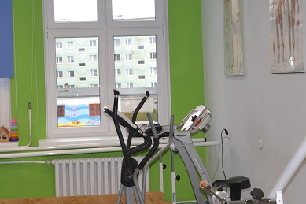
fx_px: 629
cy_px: 88
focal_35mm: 74
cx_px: 124
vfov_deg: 18.4
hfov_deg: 27.3
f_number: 3.8
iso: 100
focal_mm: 24
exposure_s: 1/30
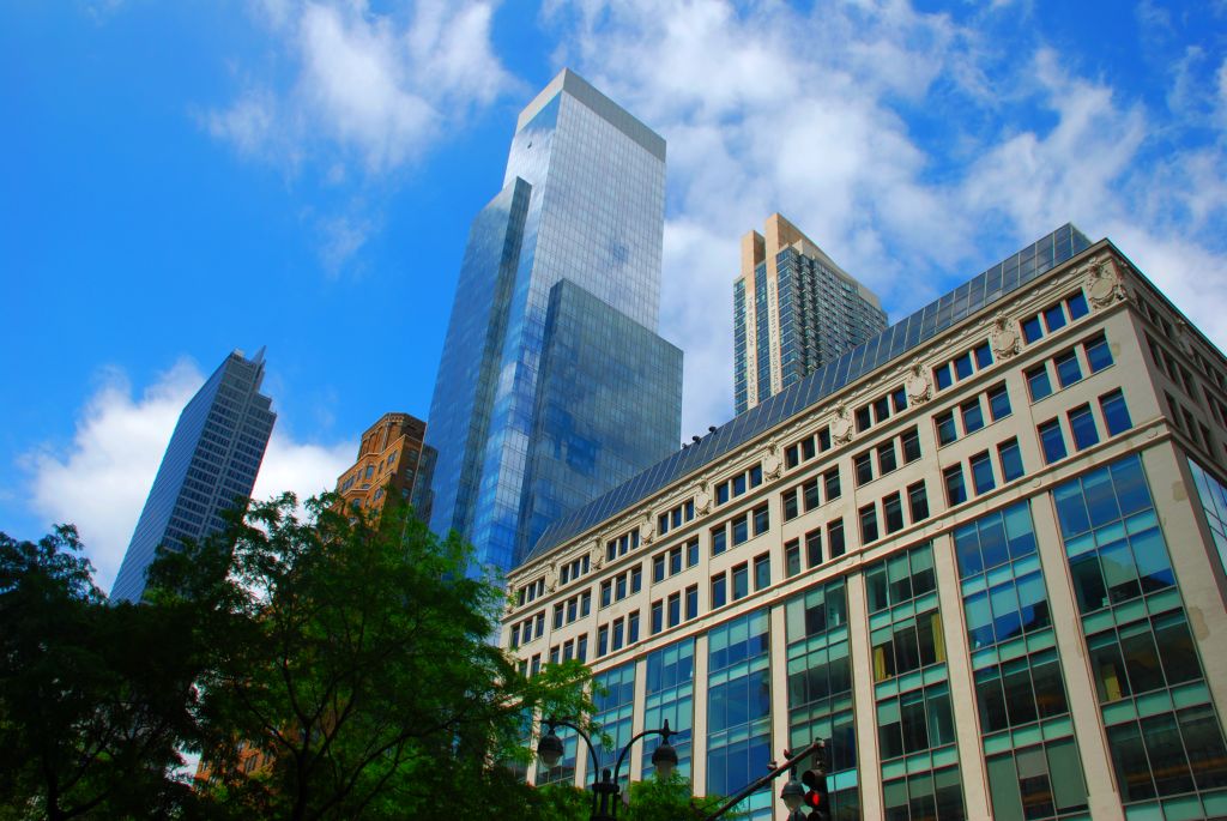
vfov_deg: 43.7
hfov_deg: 61.9
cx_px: 614
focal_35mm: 30
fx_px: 1023
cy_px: 410
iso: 100
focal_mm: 20
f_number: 7.1
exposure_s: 1/200
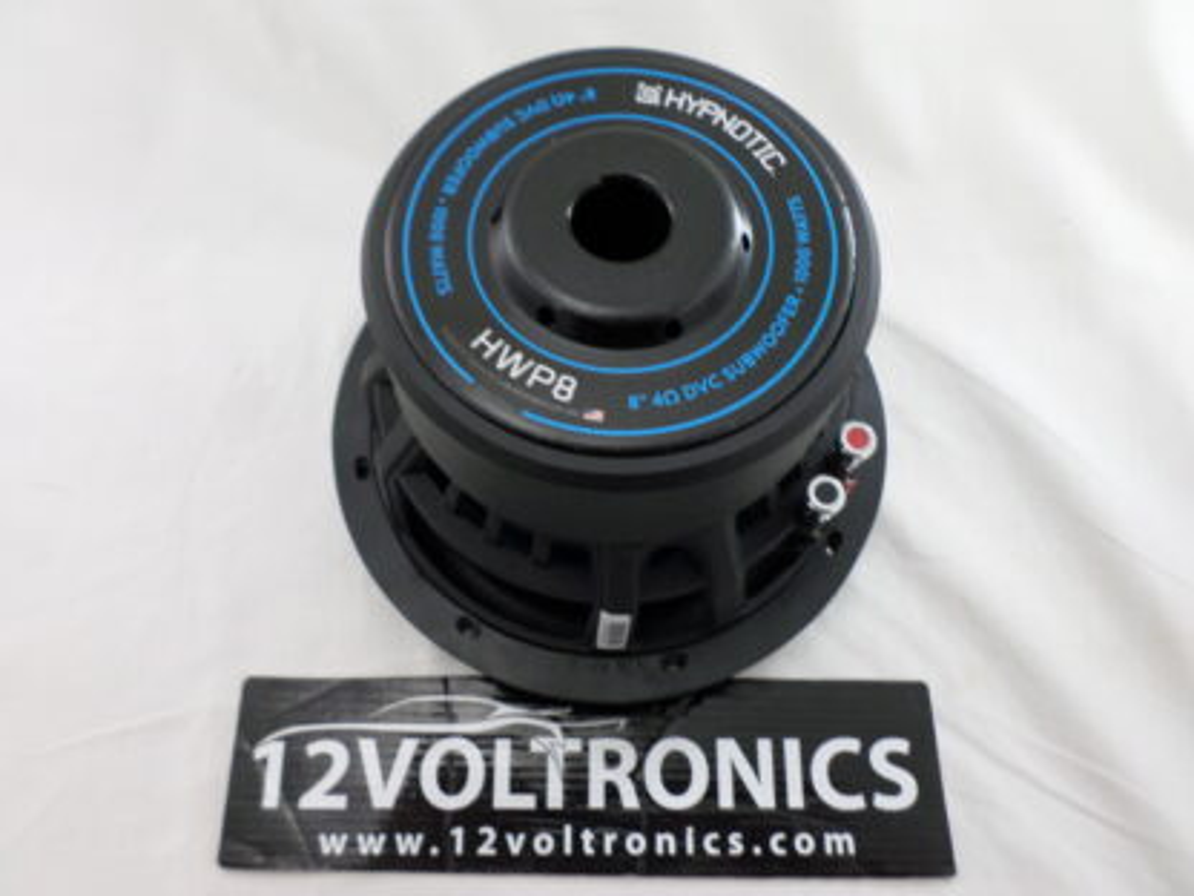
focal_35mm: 25
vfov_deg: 54.9
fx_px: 862
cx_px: 597
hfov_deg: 69.4
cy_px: 448
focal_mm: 4.5
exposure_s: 1/30
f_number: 2.5
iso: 120
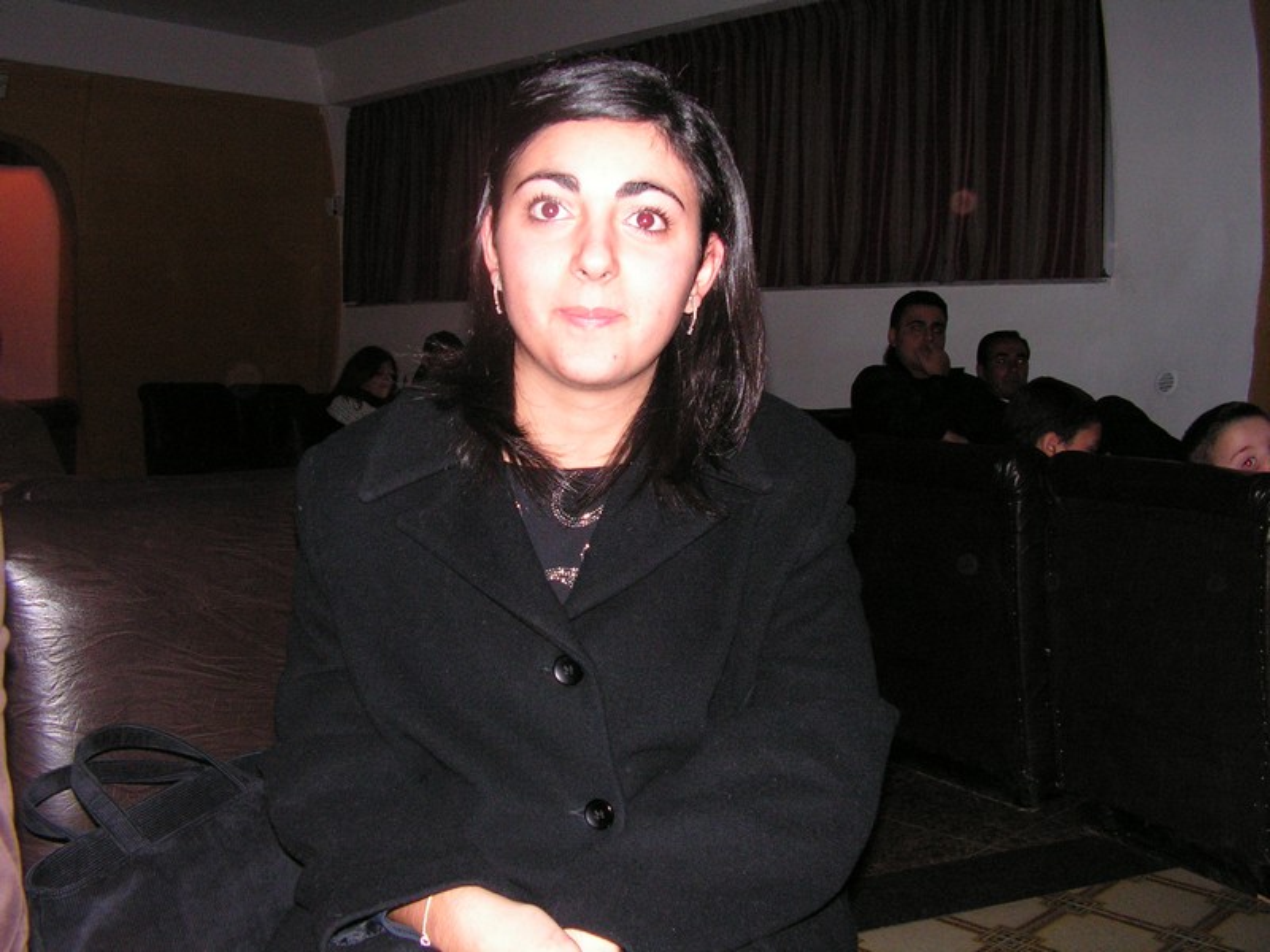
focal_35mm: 36
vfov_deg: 39.7
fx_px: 1321
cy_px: 476
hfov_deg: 51.4
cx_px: 635
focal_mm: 6
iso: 200
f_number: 3.2
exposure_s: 1/40
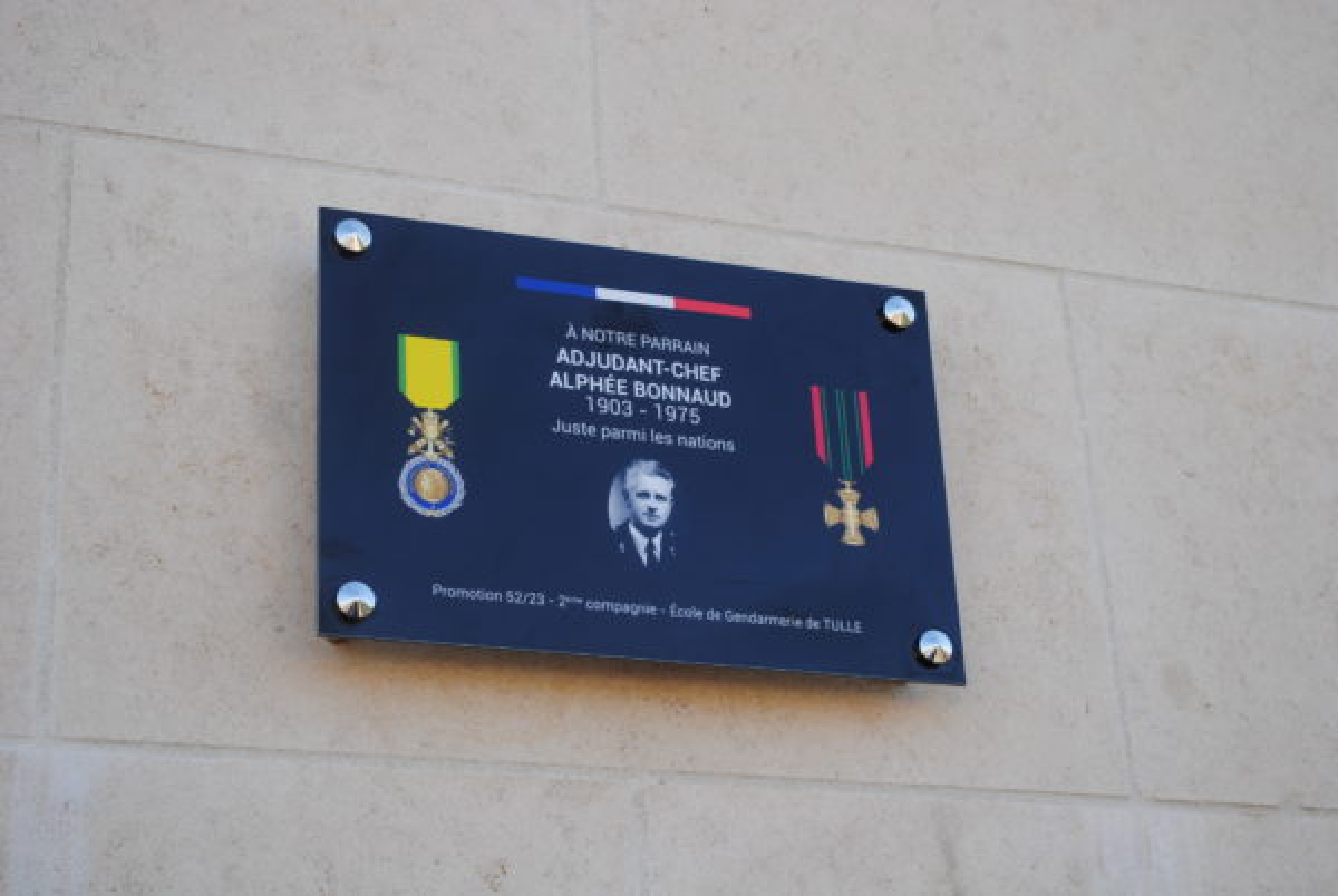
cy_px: 448
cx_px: 669
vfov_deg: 20.2
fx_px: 2512
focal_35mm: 68
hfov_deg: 29.8
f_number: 6.3
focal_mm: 45
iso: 100
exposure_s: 1/160
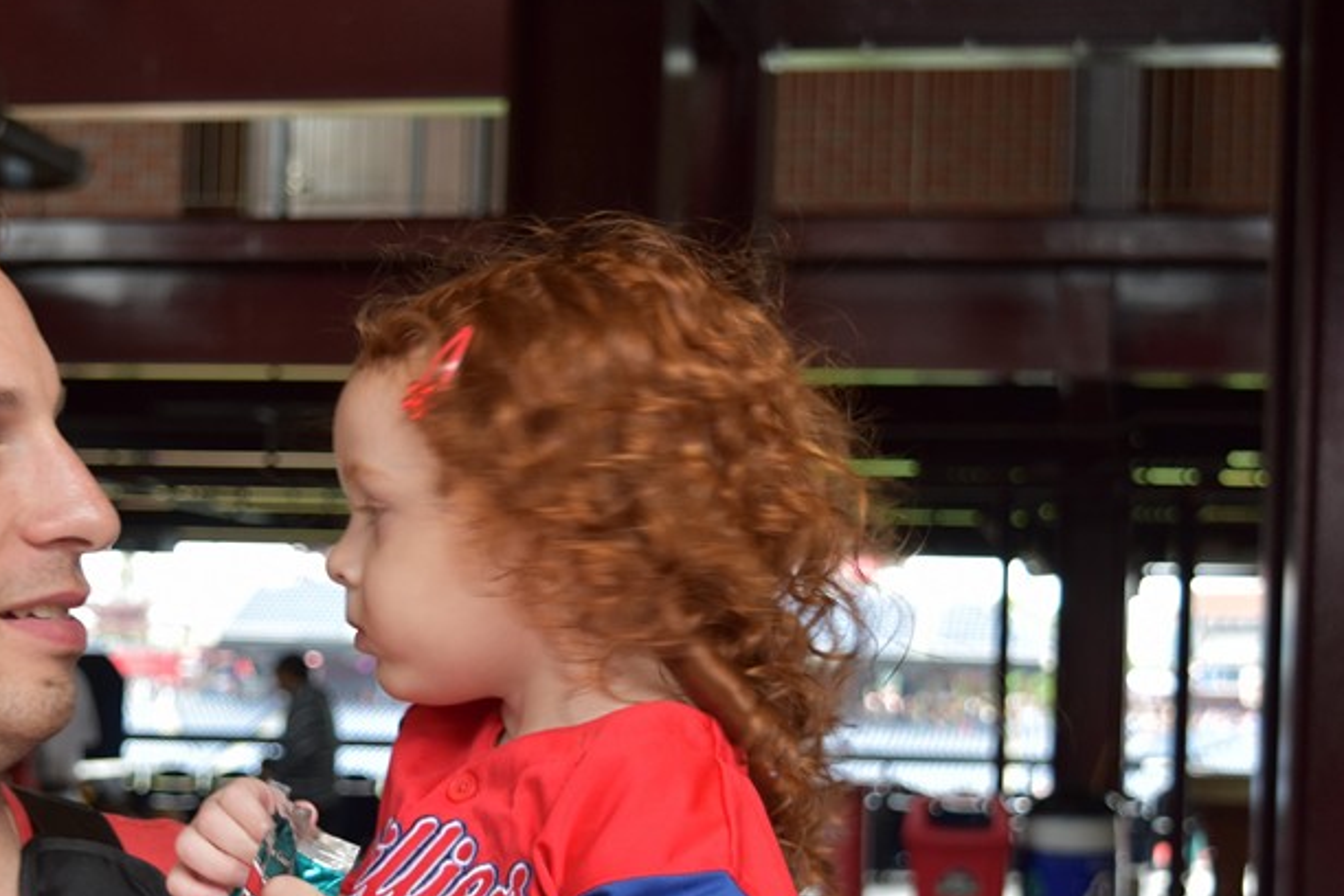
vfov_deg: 15.8
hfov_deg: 23.5
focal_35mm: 86
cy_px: 669
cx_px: 411
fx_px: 3204
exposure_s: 1/60
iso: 400
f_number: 4.5
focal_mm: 35
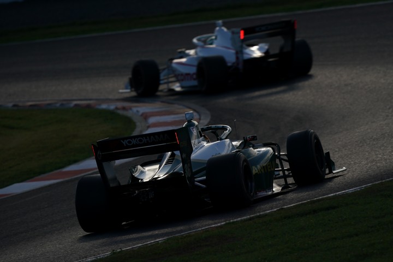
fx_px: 6549
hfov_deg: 3.4
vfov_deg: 2.3
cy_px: 131
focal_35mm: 600
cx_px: 196
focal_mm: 600
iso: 200
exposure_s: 1/800
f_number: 9
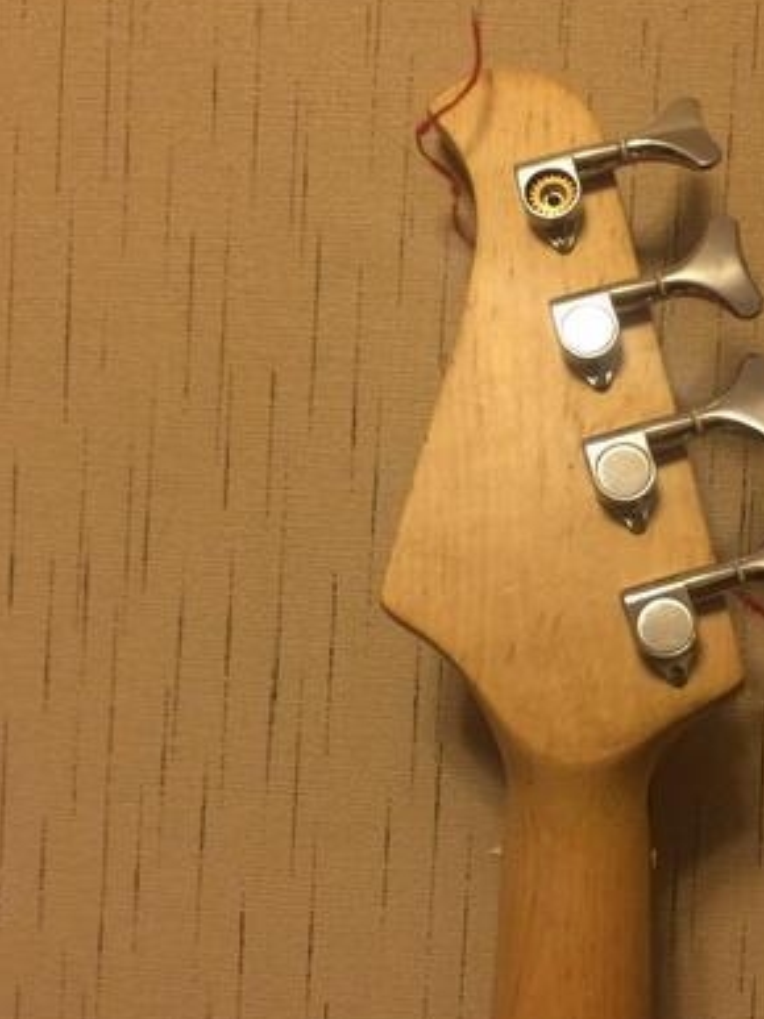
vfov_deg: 42.1
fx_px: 1325
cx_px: 543
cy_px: 542
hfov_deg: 31.8
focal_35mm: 45
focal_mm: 4.15
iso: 250
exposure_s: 1/33
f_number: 2.2
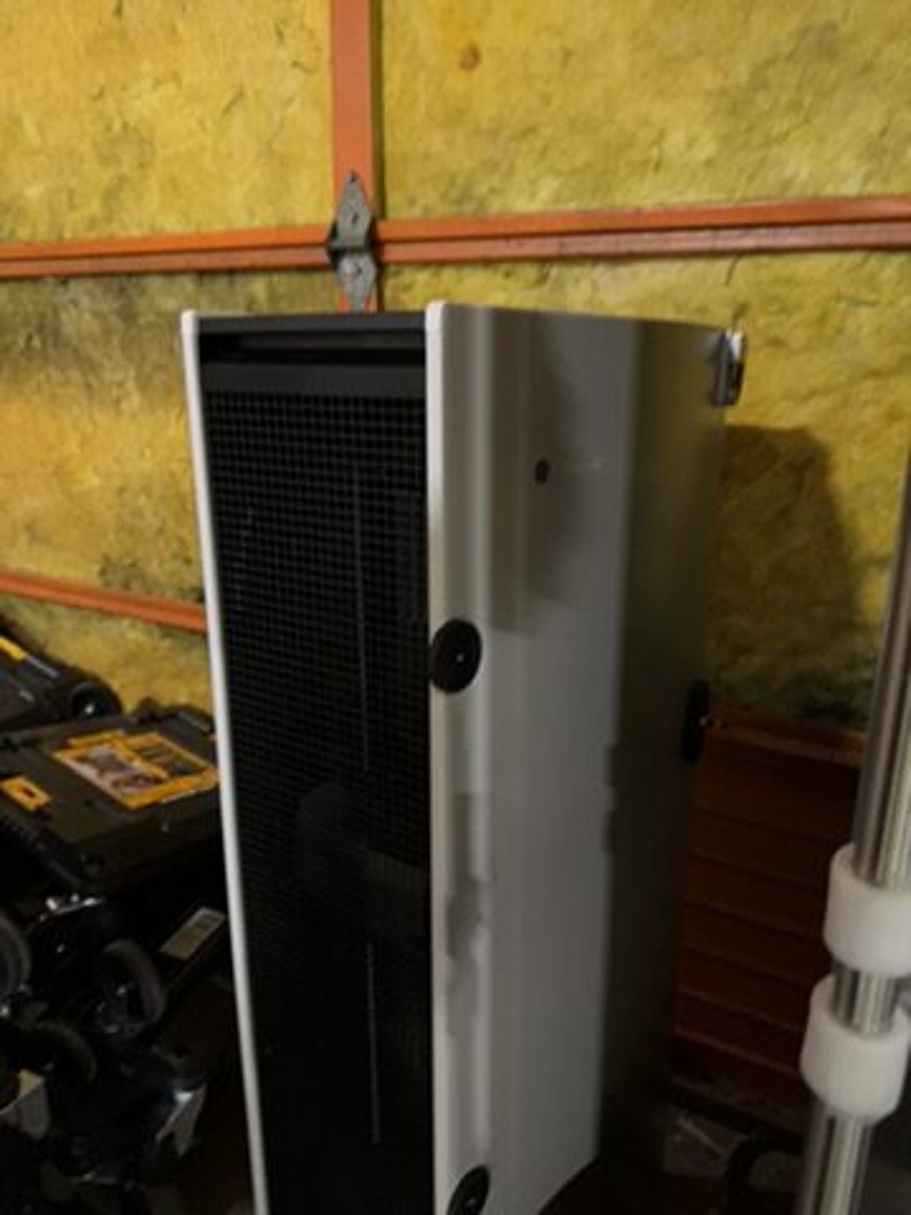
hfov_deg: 56.8
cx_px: 456
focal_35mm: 24
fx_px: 842
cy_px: 608
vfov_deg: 71.6
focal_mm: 6.76
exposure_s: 1/24
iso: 1000
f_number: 1.78
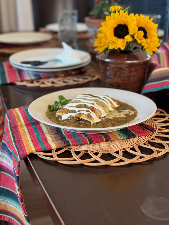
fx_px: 325
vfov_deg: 38.2
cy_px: 115
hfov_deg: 29.1
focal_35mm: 50
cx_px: 83
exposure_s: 1/60
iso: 80
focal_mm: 6.86
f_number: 1.78
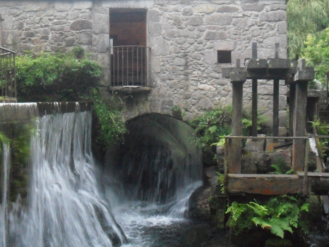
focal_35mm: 57
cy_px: 128
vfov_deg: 25.7
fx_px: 542
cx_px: 180
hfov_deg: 33.7
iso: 800
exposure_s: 1/15
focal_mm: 9.3
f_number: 5
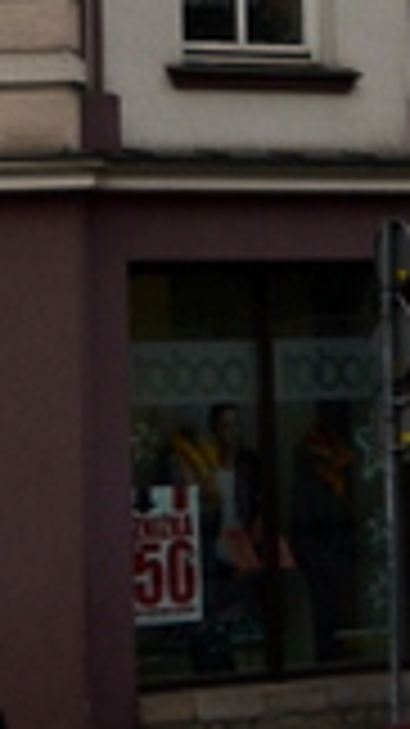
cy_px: -873
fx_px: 3908
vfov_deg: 9.7
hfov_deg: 6.0
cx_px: 5
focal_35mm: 202
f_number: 10
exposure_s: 1/320
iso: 400
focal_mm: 26
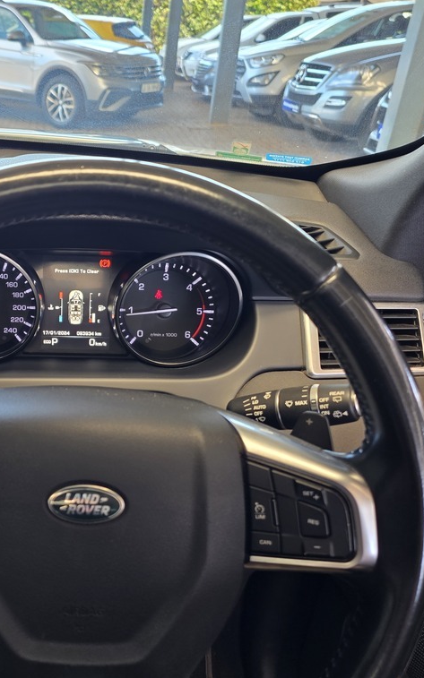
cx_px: 63
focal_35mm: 33
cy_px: 343
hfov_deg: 36.5
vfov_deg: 58.1
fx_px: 610
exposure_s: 1/54
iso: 80
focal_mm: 6.25
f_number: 1.7
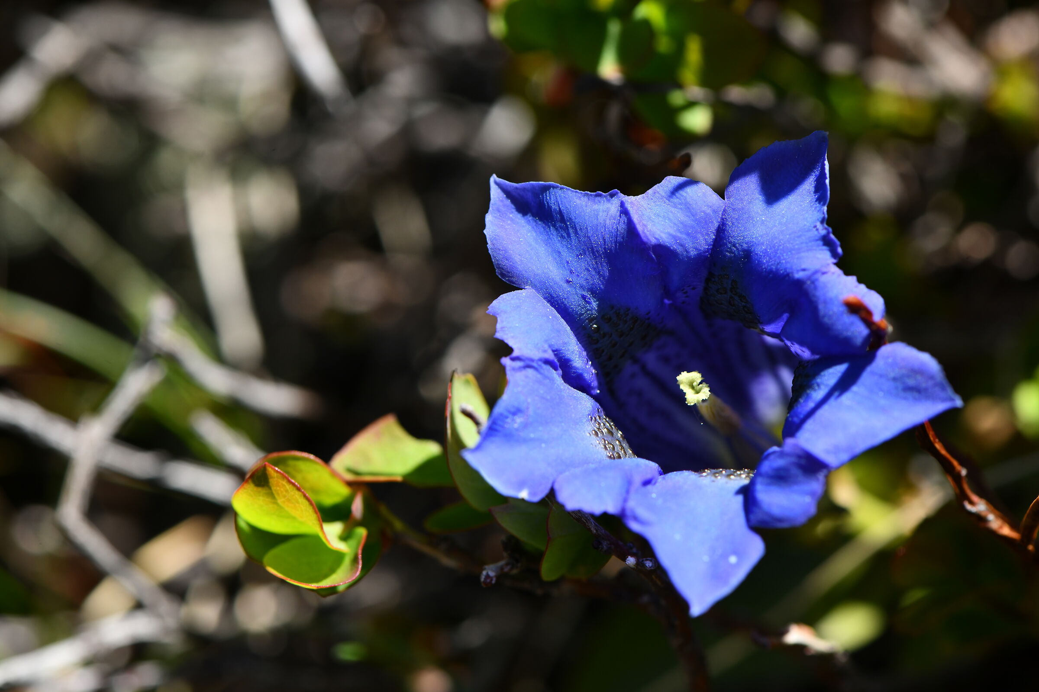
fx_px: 3030
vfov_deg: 13.0
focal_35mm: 105
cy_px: 346
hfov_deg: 19.5
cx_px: 520
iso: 200
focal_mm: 105
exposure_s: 1/400
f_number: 10
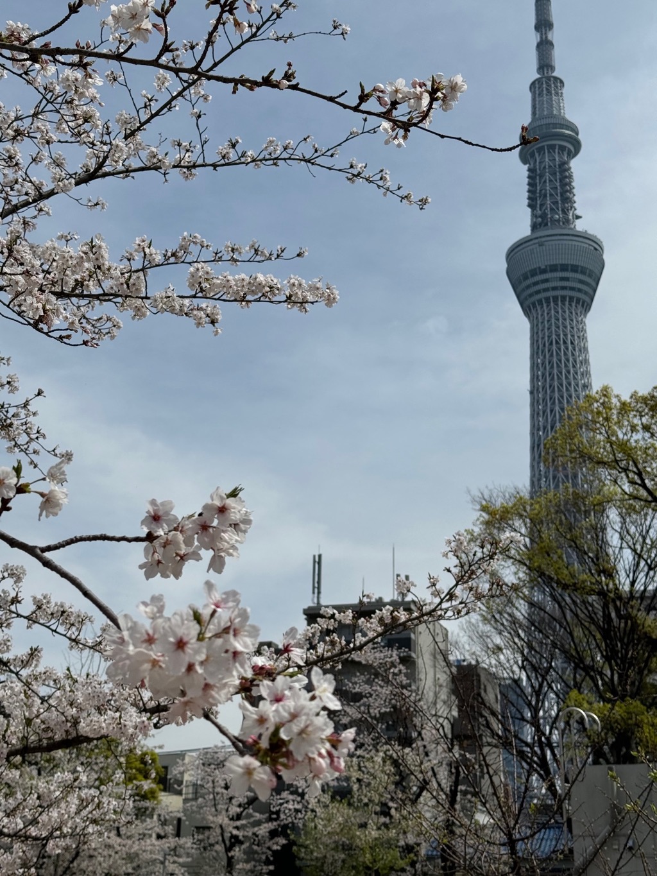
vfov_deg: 39.7
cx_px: 328
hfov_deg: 30.3
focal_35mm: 48
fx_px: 1215
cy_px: 438
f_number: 1.78
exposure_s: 1/7937
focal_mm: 6.76
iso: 64
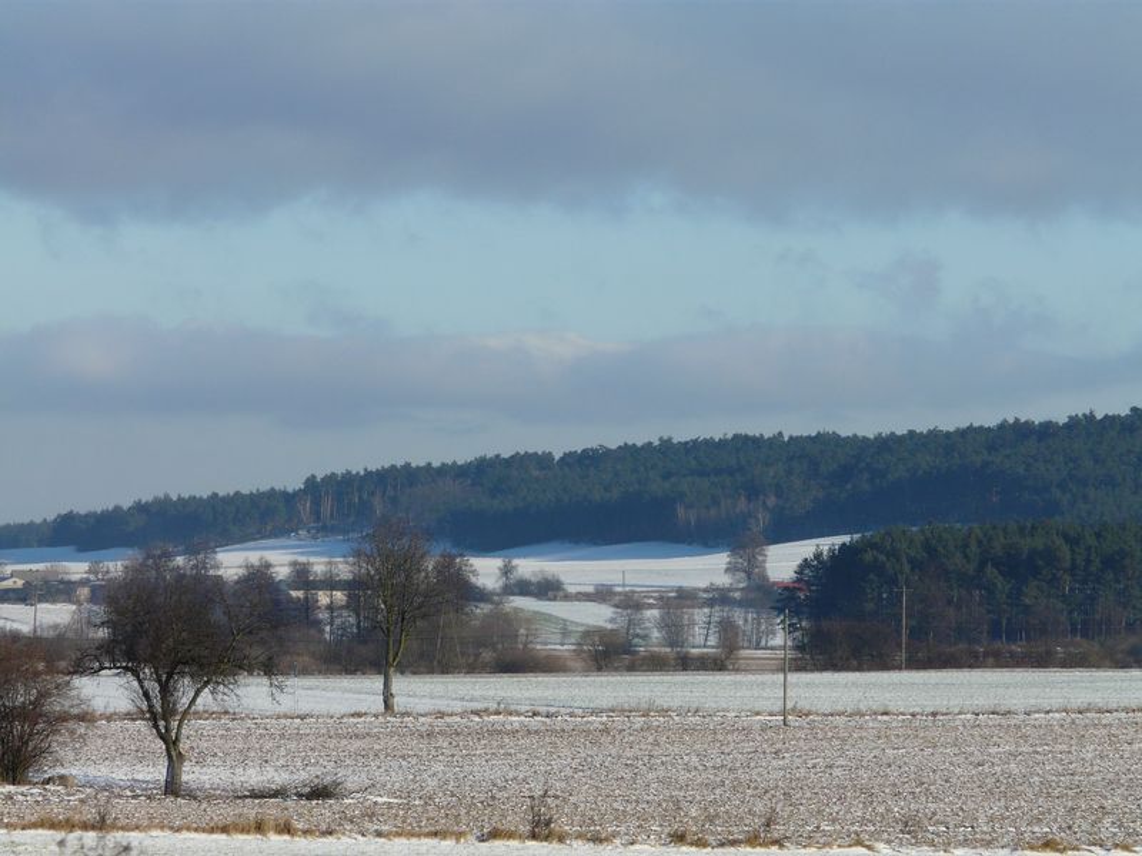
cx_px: 571
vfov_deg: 6.4
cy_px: 428
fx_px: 7621
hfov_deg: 8.6
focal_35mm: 231
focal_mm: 37.9
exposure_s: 1/500
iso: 100
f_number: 6.3
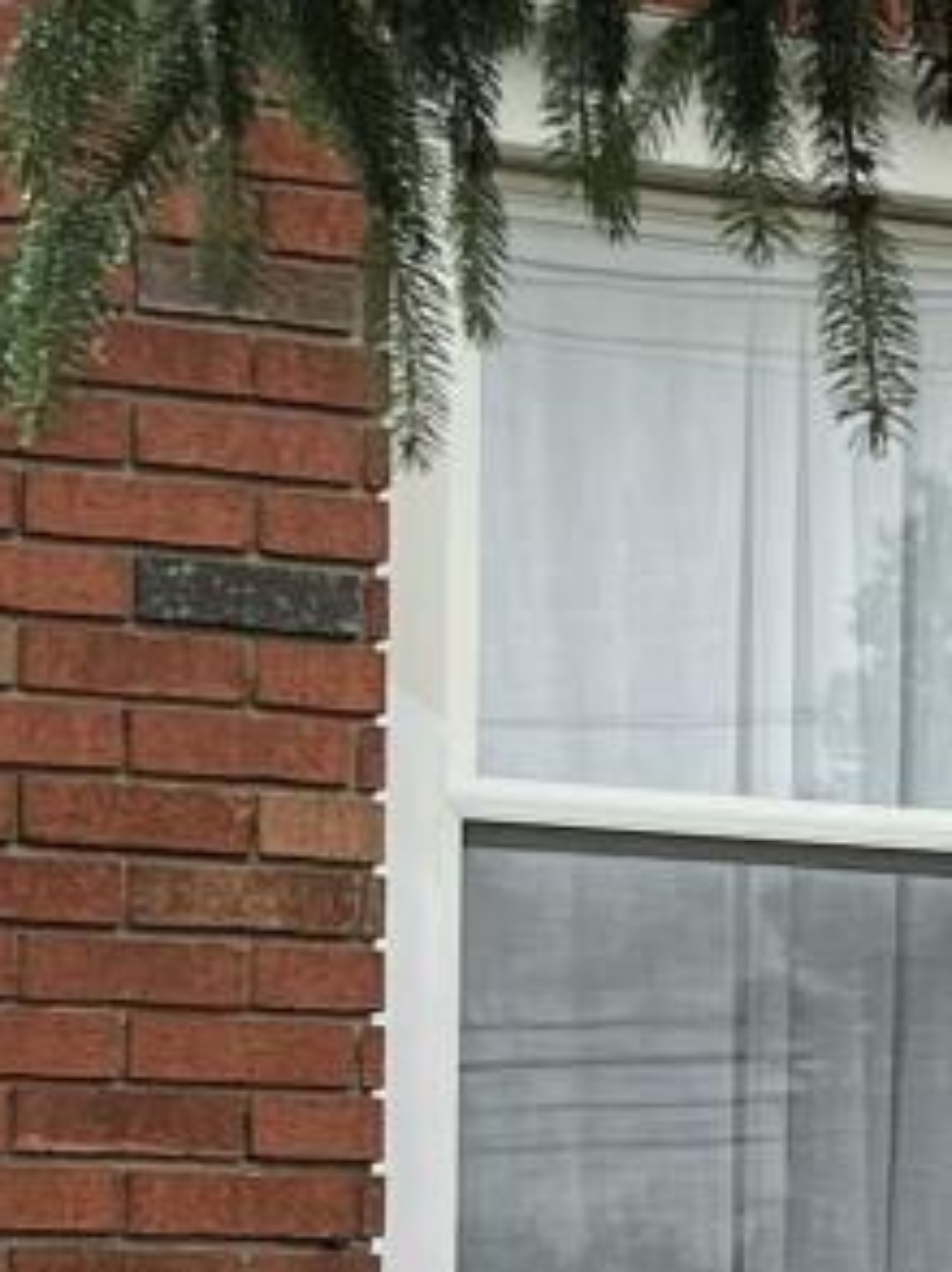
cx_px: 1393
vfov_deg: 11.2
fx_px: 6500
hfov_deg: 8.2
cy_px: 783
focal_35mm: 177
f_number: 1.5
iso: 40
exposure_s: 1/172
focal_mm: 5.7
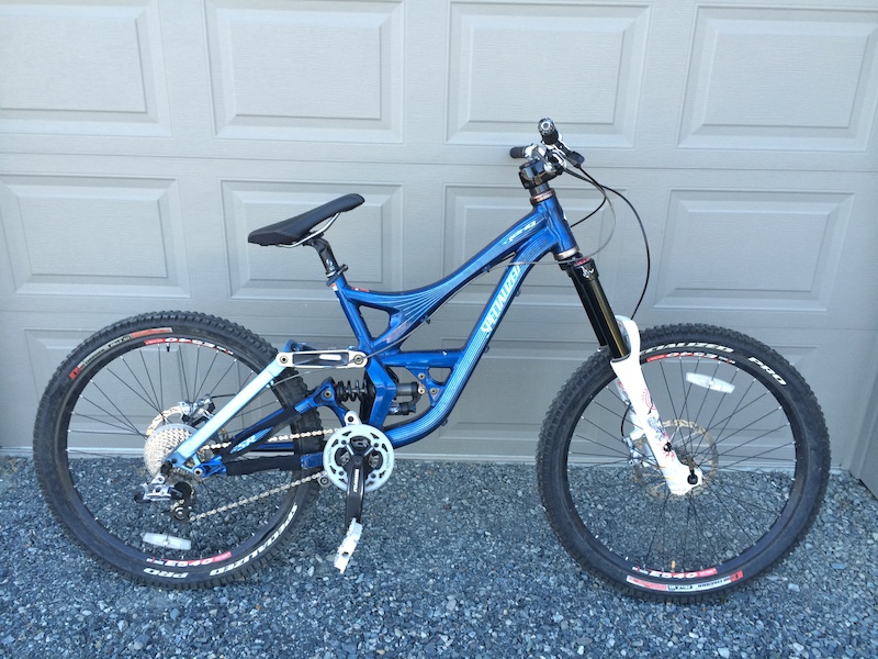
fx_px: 761
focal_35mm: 30
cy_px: 330
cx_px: 439
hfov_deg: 60.0
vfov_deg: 46.8
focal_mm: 4.12
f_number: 2.2
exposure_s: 1/120
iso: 64
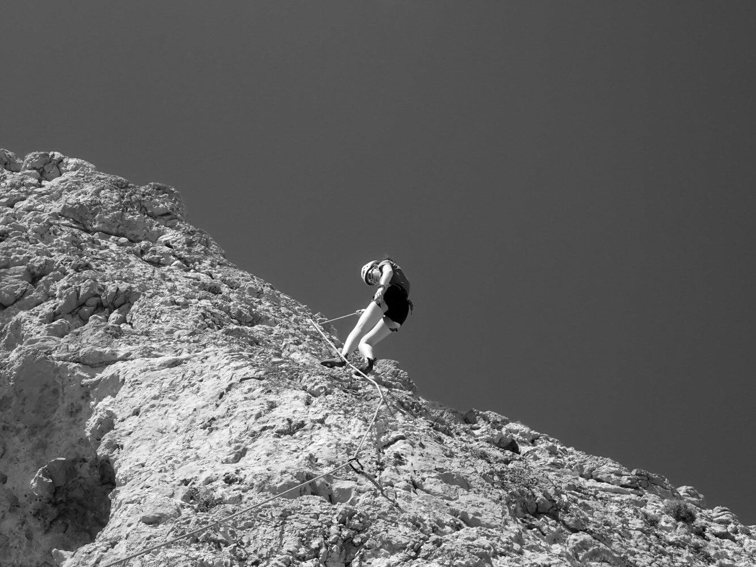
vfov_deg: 23.7
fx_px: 1354
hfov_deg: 31.2
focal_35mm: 62
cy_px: 284
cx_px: 378
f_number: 5
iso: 100
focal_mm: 11.09
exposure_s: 1/400
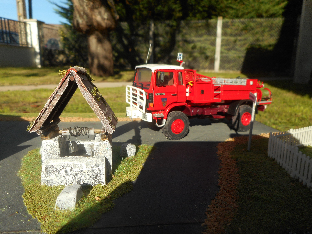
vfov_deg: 54.9
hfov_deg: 69.4
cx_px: 156
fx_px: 225
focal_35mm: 25
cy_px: 117
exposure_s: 1/640
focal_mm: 4.5
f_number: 3.7
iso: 80
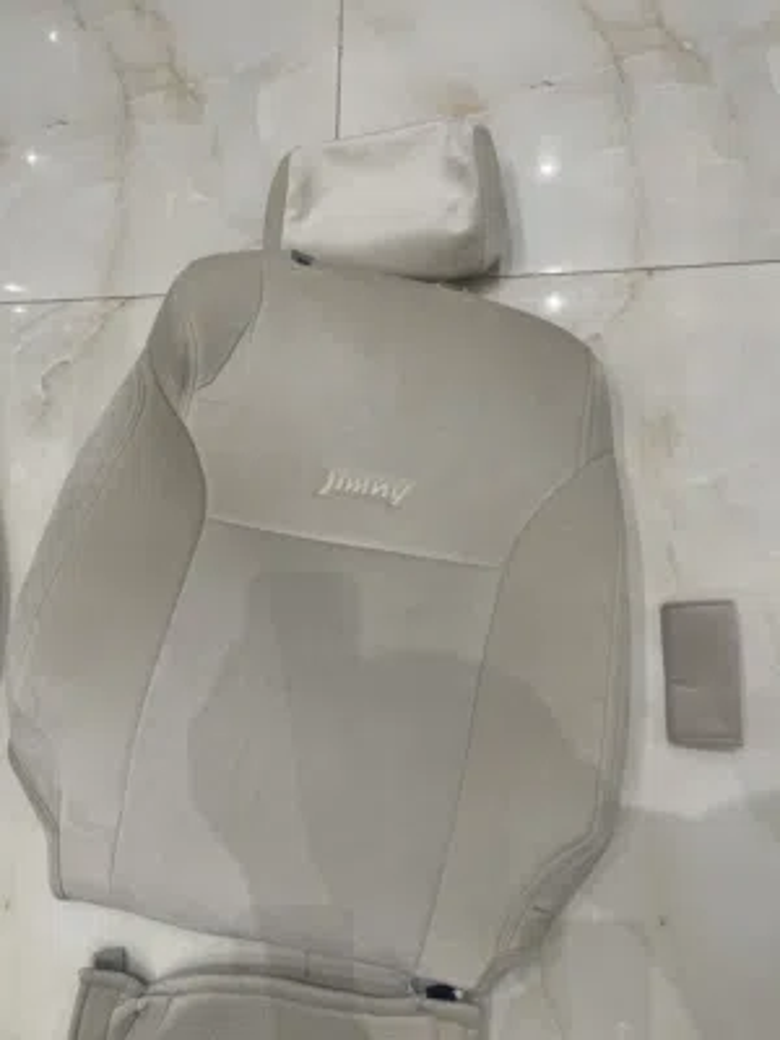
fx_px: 751
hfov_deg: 54.9
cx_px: 390
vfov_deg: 69.4
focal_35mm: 25
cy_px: 520
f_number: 1.6
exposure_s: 1/100
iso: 80
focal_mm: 5.1
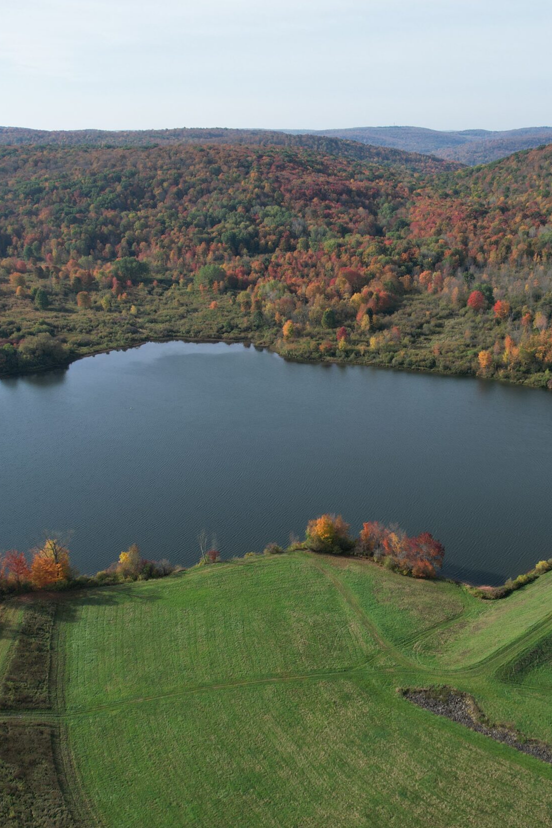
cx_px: 378
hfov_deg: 38.3
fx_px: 782
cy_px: 418
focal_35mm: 34
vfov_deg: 55.8
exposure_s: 1/2000
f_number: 2.8
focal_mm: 8.38
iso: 150
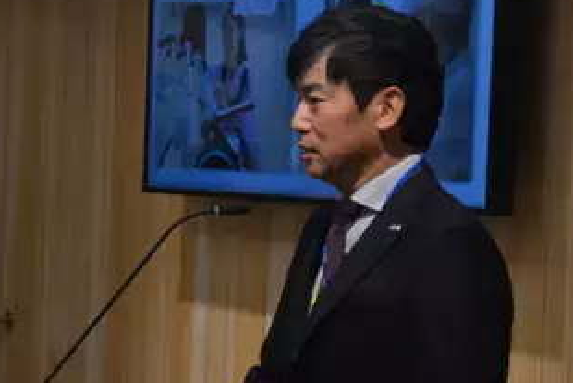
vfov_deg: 7.6
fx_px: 2866
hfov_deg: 11.4
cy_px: 194
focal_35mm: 180
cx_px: 386
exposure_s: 1/60
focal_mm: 62
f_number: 4.8
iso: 1250
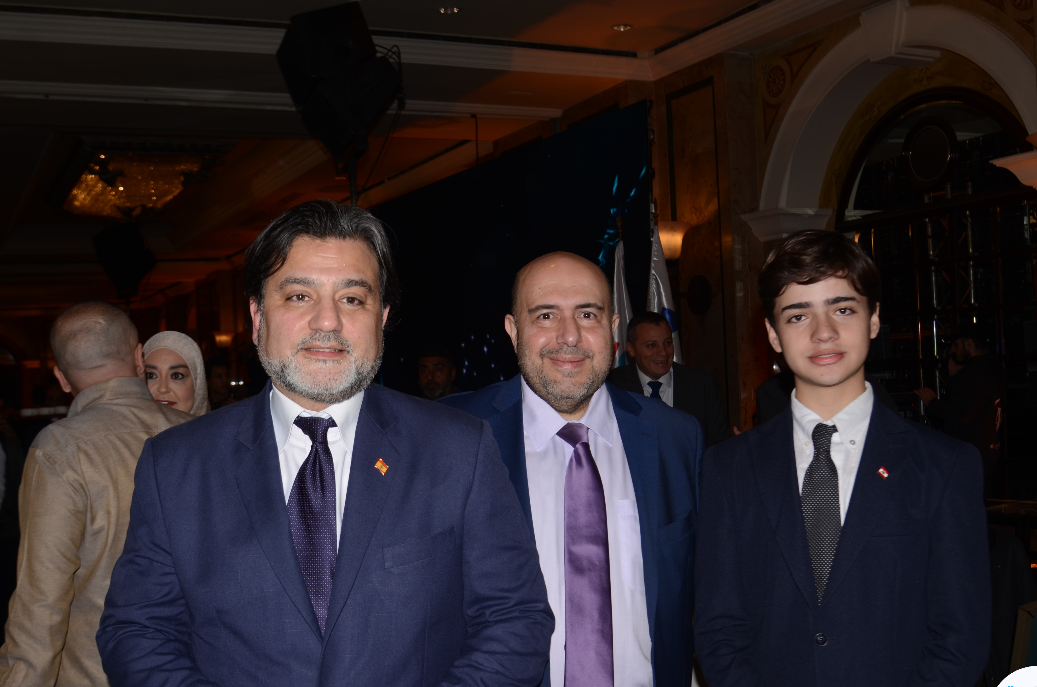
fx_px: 1179
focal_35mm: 41
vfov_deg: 32.5
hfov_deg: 47.5
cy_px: 381
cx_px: 517
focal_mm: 24
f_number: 4.5
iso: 100
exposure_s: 1/250
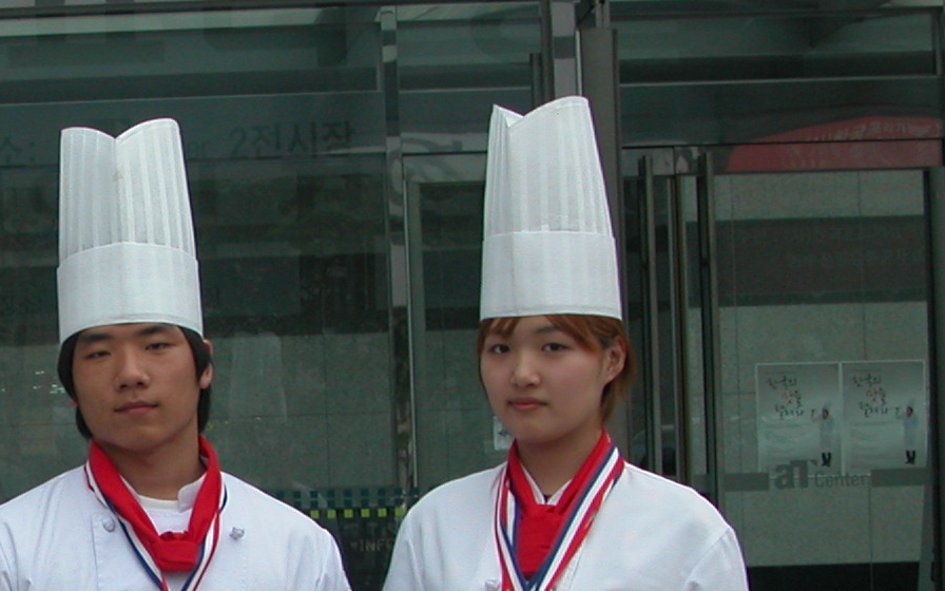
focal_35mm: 112
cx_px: -144
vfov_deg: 11.6
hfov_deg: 17.8
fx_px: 2884
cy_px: 550
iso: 100
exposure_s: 1/82.5
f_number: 3.2
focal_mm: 9.5
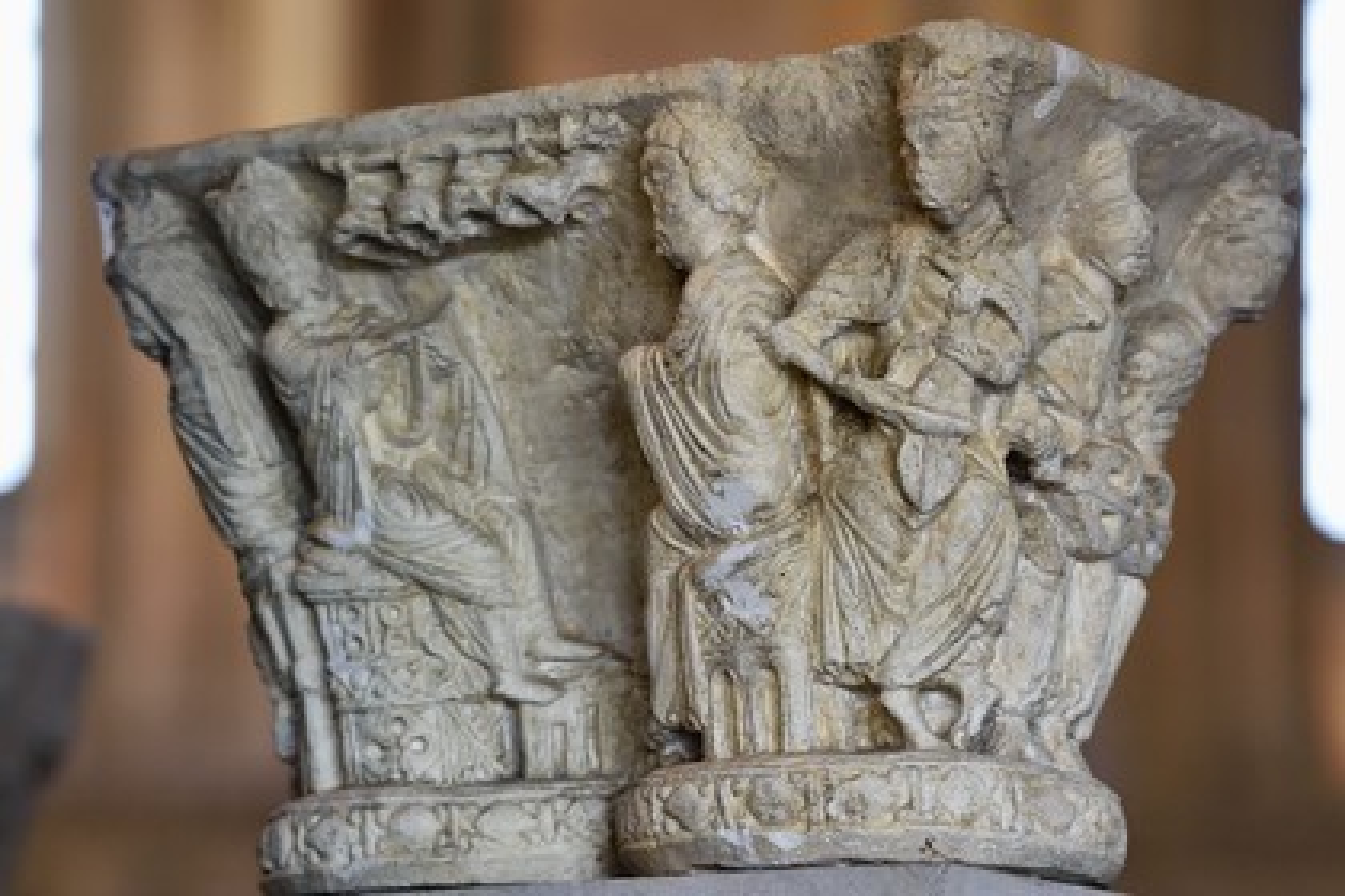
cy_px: 448
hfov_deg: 12.8
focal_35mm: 160
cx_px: 672
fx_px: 5977
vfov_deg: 8.6
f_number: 5.6
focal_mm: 160
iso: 1600
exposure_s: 1/125
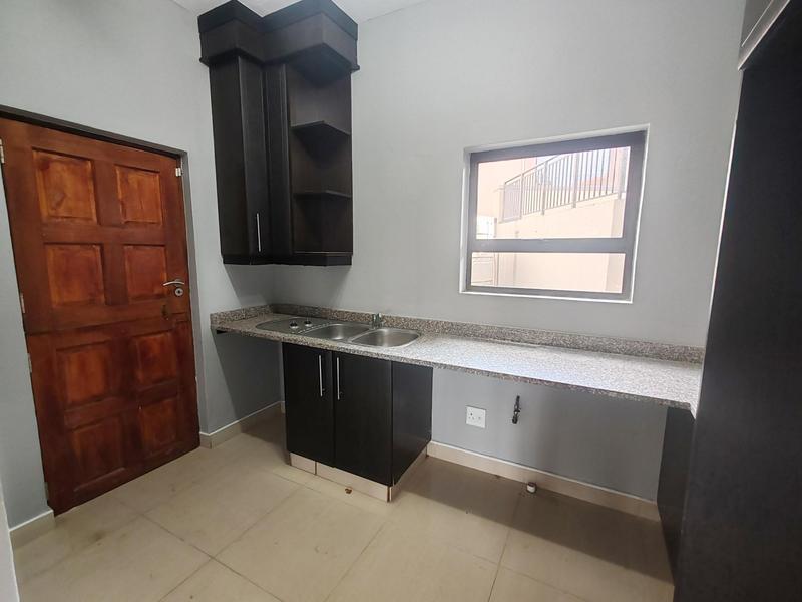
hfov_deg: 94.5
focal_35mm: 16
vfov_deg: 78.1
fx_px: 371
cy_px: 301
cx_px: 401
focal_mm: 1.96
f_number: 2.2
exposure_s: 1/33
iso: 160
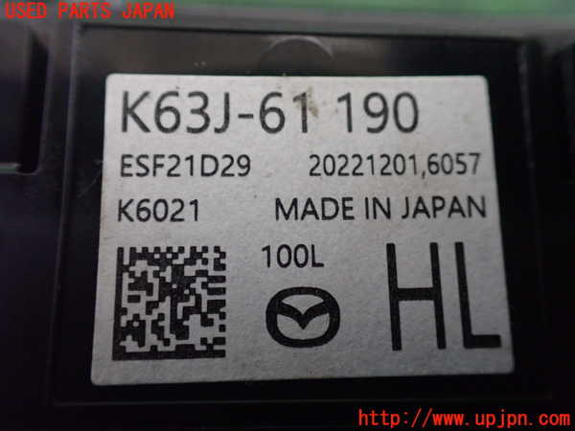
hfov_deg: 60.0
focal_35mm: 30
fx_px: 498
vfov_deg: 46.8
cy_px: 216
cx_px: 288
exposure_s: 1/30
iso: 1000
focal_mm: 5.4
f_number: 2.3
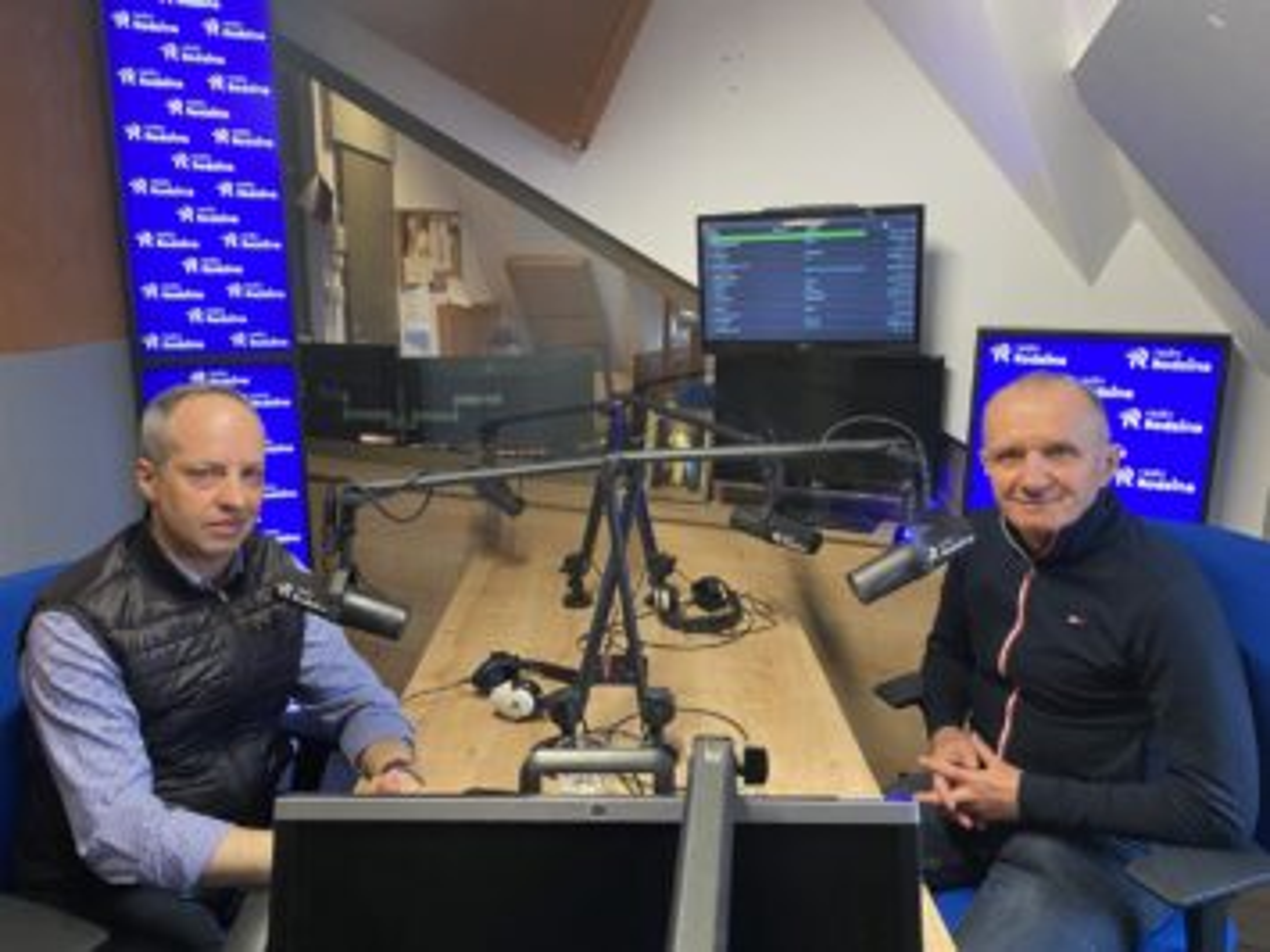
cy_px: 476
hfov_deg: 67.3
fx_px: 954
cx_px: 635
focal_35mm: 26
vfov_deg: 53.0
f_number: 1.8
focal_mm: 4.25
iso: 200
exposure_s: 1/50
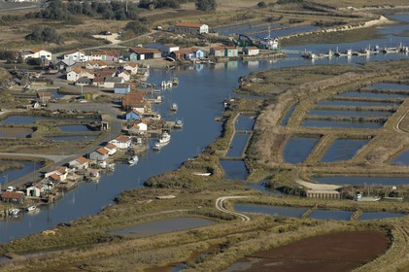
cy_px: 136
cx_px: 204
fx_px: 2639
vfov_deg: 5.9
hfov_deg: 8.9
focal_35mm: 232
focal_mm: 155
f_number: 5
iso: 100
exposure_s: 1/640
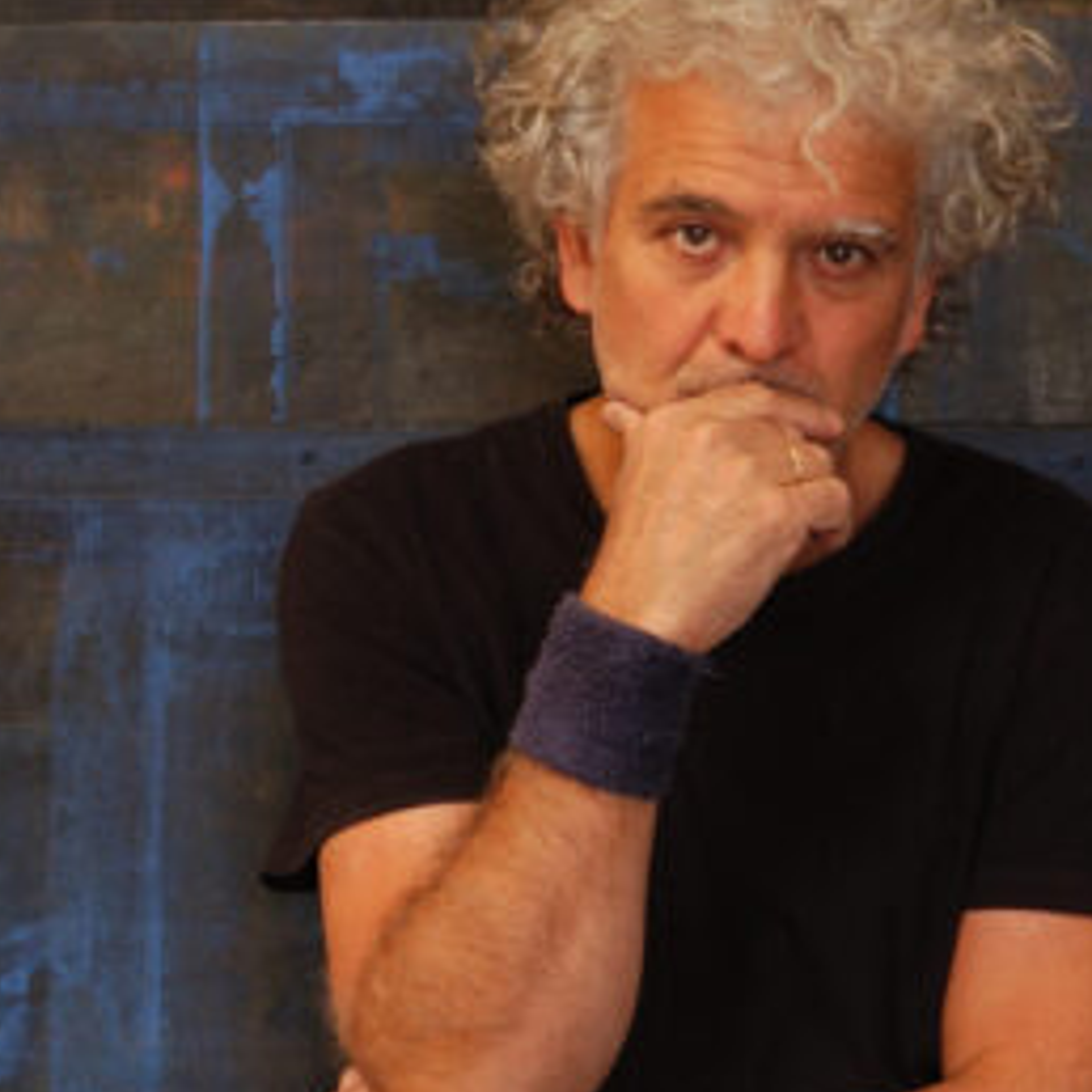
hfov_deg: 19.1
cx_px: 609
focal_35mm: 91
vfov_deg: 19.1
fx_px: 3248
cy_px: 667
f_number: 8
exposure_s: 1/2
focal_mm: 24
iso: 200
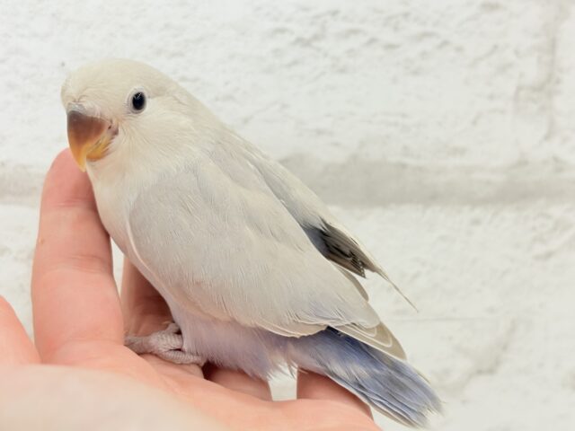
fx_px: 864
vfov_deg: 28.0
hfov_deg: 36.8
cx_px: 288
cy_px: 216
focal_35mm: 52
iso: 50
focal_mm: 5.96
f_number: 1.6
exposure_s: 1/50
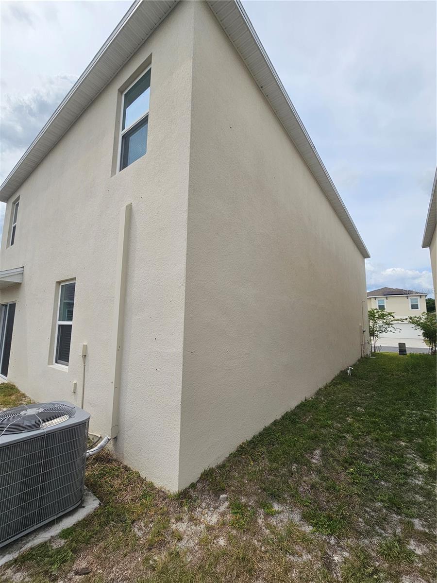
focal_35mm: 13
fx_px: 219
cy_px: 292
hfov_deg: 89.9
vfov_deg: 106.2
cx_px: 218
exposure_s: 1/3502
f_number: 2.2
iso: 50
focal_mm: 2.2
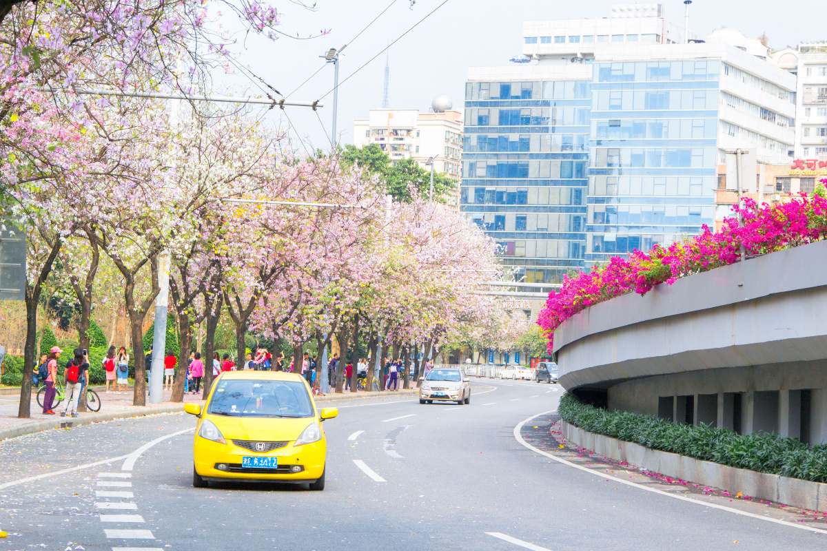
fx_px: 2136
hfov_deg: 21.9
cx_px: 414
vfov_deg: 14.7
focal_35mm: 93
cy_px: 276
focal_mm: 62
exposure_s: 1/800
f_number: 8
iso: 400
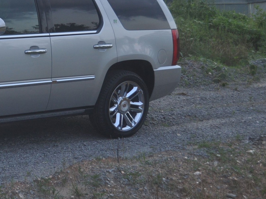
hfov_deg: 22.4
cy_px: 44
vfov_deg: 17.4
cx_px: 3
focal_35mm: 84
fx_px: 645
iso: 400
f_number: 4.5
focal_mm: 26
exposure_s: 1/80
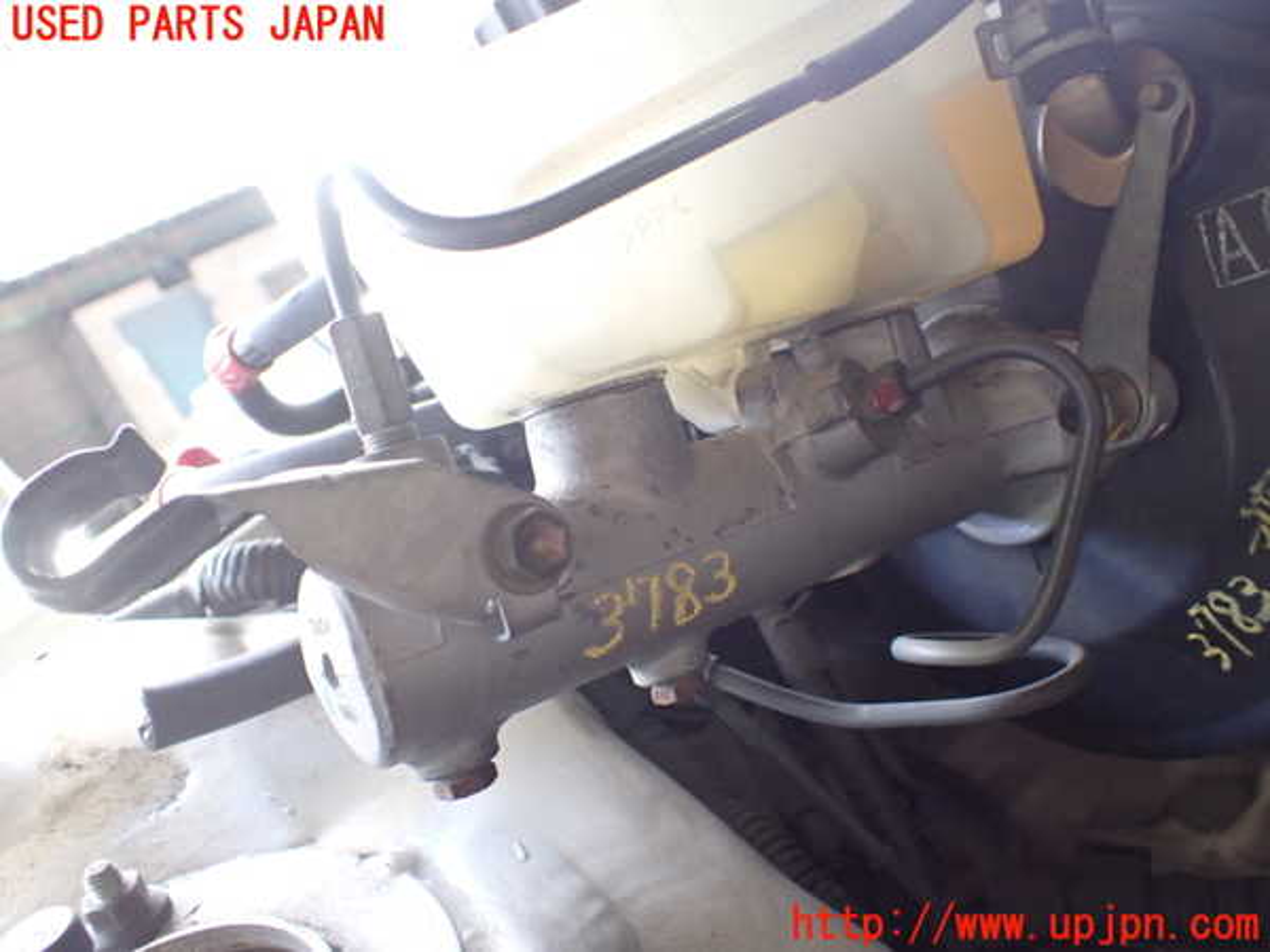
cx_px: 635
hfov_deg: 60.0
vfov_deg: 46.8
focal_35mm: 30
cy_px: 476
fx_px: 1101
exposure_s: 1/50
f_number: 2.3
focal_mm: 5.4
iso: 800
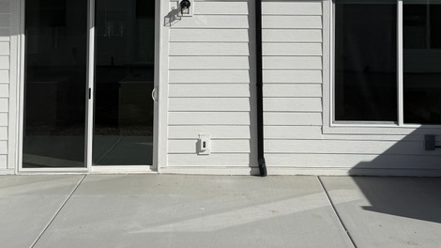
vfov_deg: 20.3
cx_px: 247
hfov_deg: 36.6
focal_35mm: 57
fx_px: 666
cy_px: -5
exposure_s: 1/14286
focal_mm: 6.76
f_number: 1.78
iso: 80
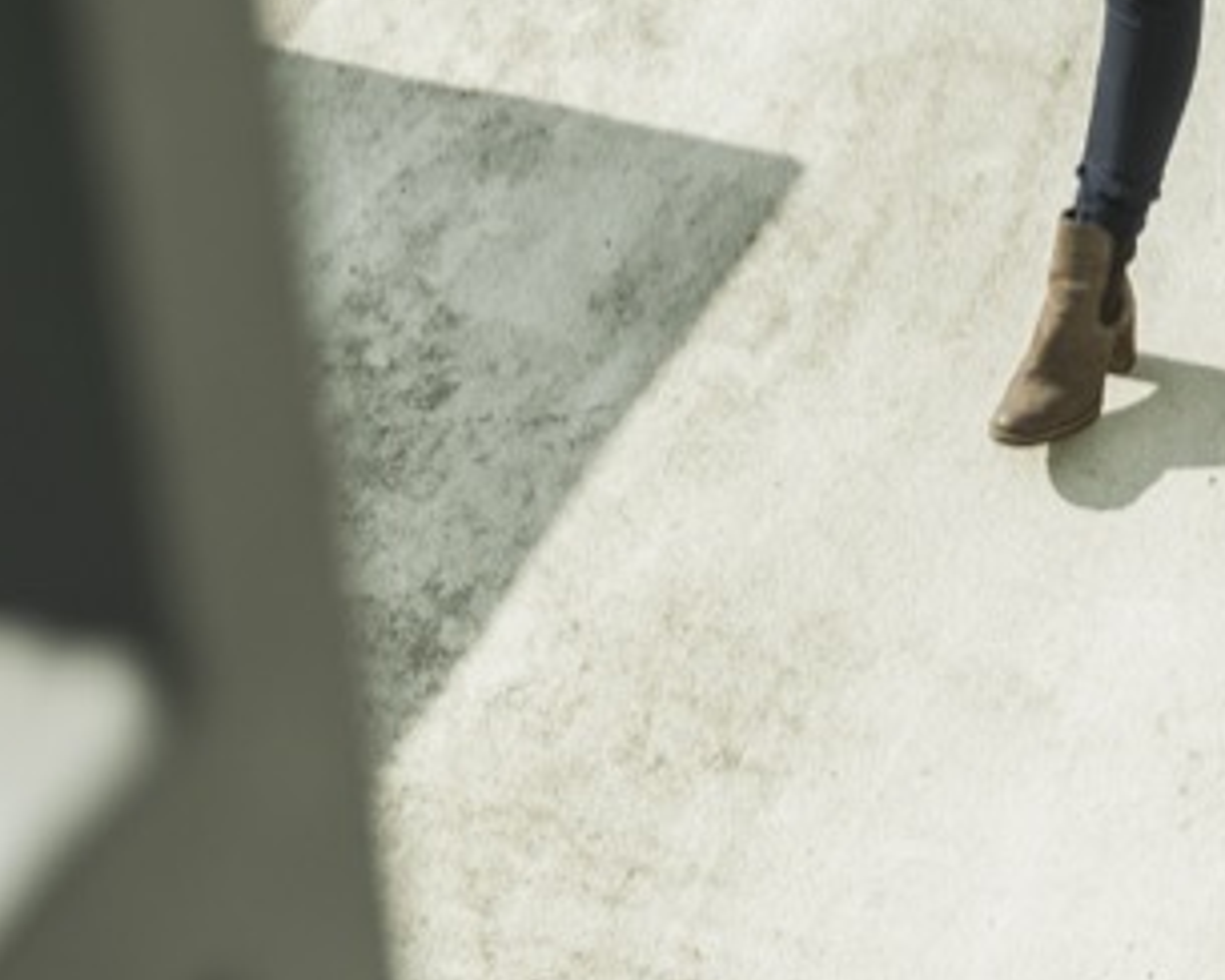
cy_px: 76
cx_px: 1494
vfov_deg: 12.1
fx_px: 4568
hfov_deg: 14.7
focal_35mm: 126
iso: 200
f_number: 4
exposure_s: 1/1000
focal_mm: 32
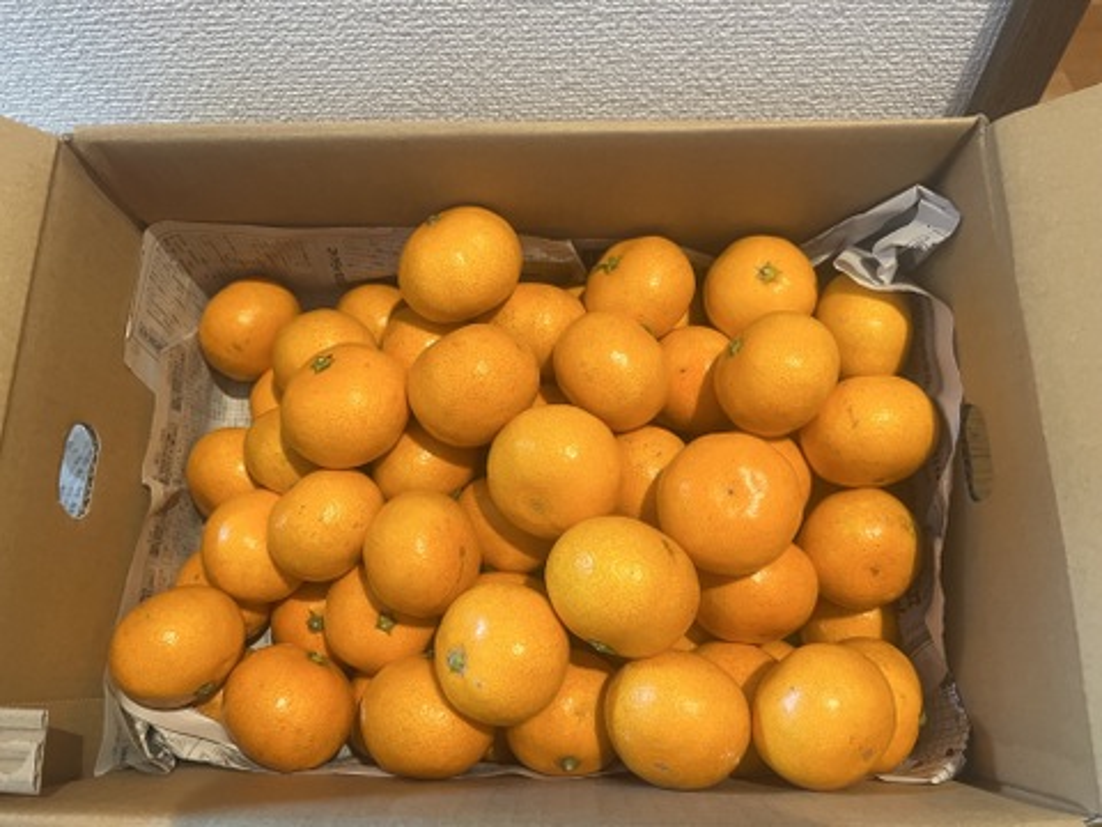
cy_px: 414
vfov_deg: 53.1
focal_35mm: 26
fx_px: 828
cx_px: 551
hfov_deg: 67.3
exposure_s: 1/50
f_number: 1.6
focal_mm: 5.1
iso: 400
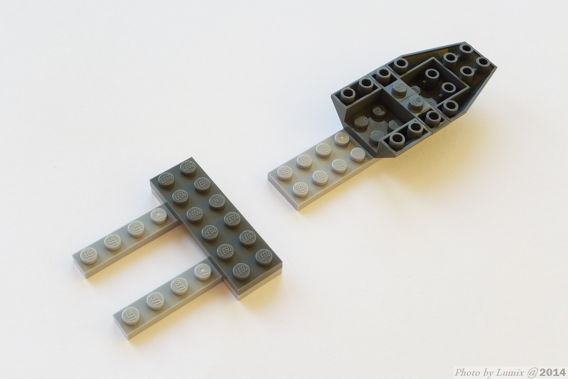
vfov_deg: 27.0
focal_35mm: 50
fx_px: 789
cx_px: 284
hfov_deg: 39.6
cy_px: 190
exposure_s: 1/20
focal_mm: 9.8
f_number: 4.5
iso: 80
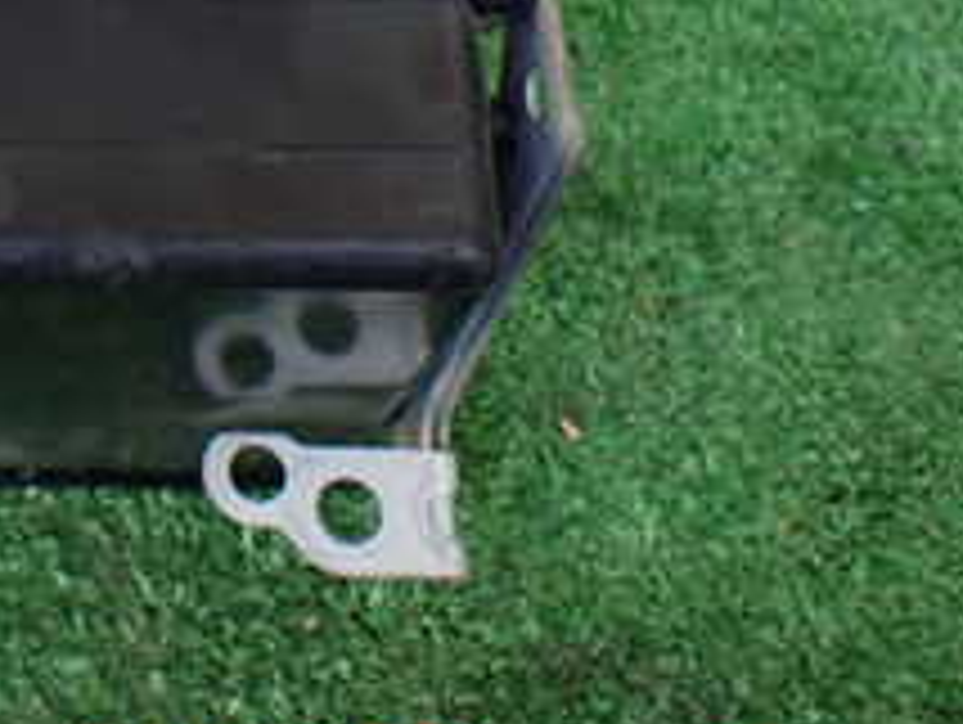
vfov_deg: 16.7
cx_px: -248
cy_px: -180
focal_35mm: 84
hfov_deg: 21.3
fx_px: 2339
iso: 800
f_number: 2.3
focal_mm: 5.4
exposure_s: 1/125
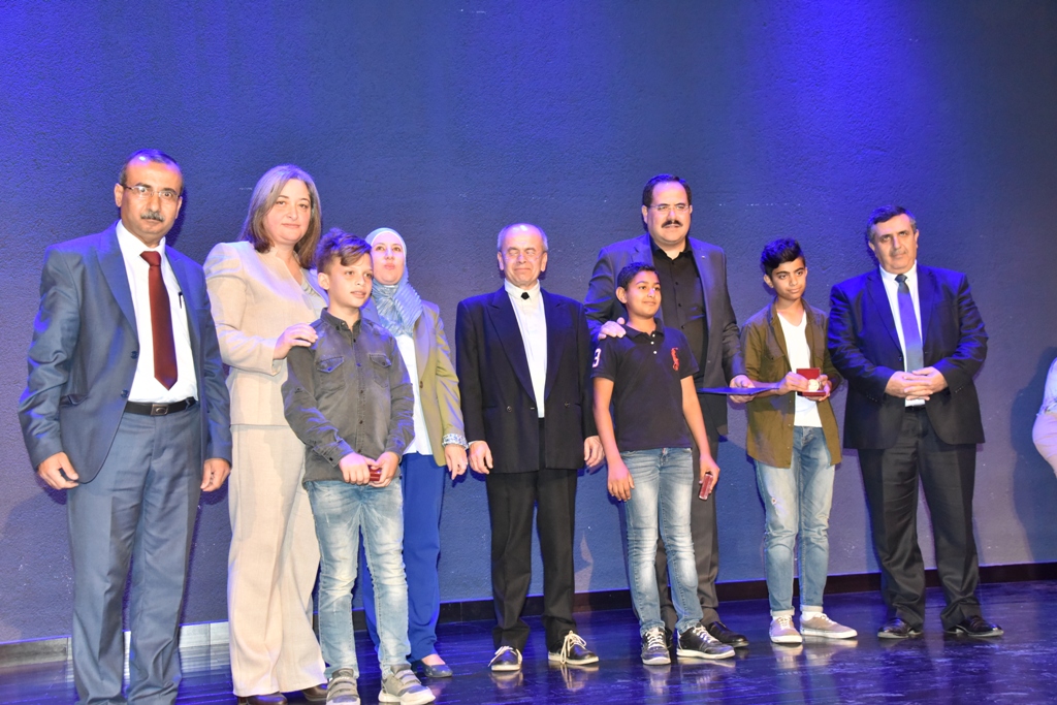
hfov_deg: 48.5
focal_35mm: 40
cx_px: 528
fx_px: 1175
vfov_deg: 33.4
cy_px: 352
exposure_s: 1/60
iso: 3200
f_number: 7.1
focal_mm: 40
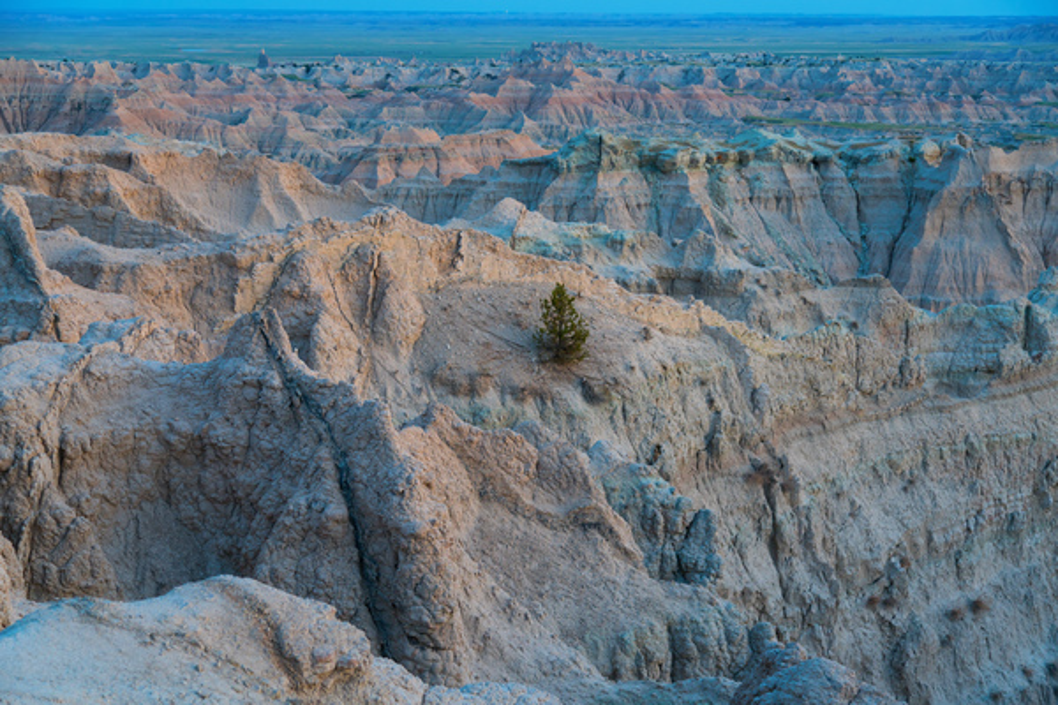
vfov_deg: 23.4
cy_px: 352
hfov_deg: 34.5
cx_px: 529
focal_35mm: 58
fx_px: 1704
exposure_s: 1/15
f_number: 4
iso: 400
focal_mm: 58
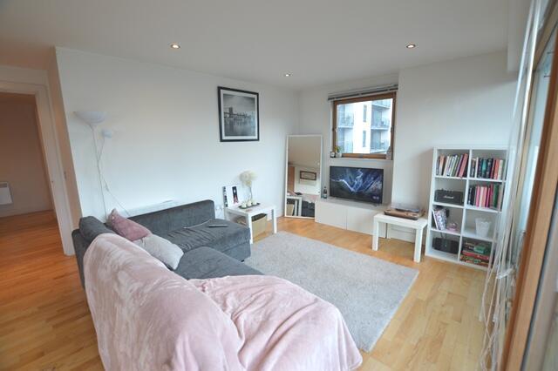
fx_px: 232
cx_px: 279
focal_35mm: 15
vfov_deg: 77.3
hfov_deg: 100.4
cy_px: 186
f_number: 4.5
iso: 400
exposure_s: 1/100
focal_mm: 10
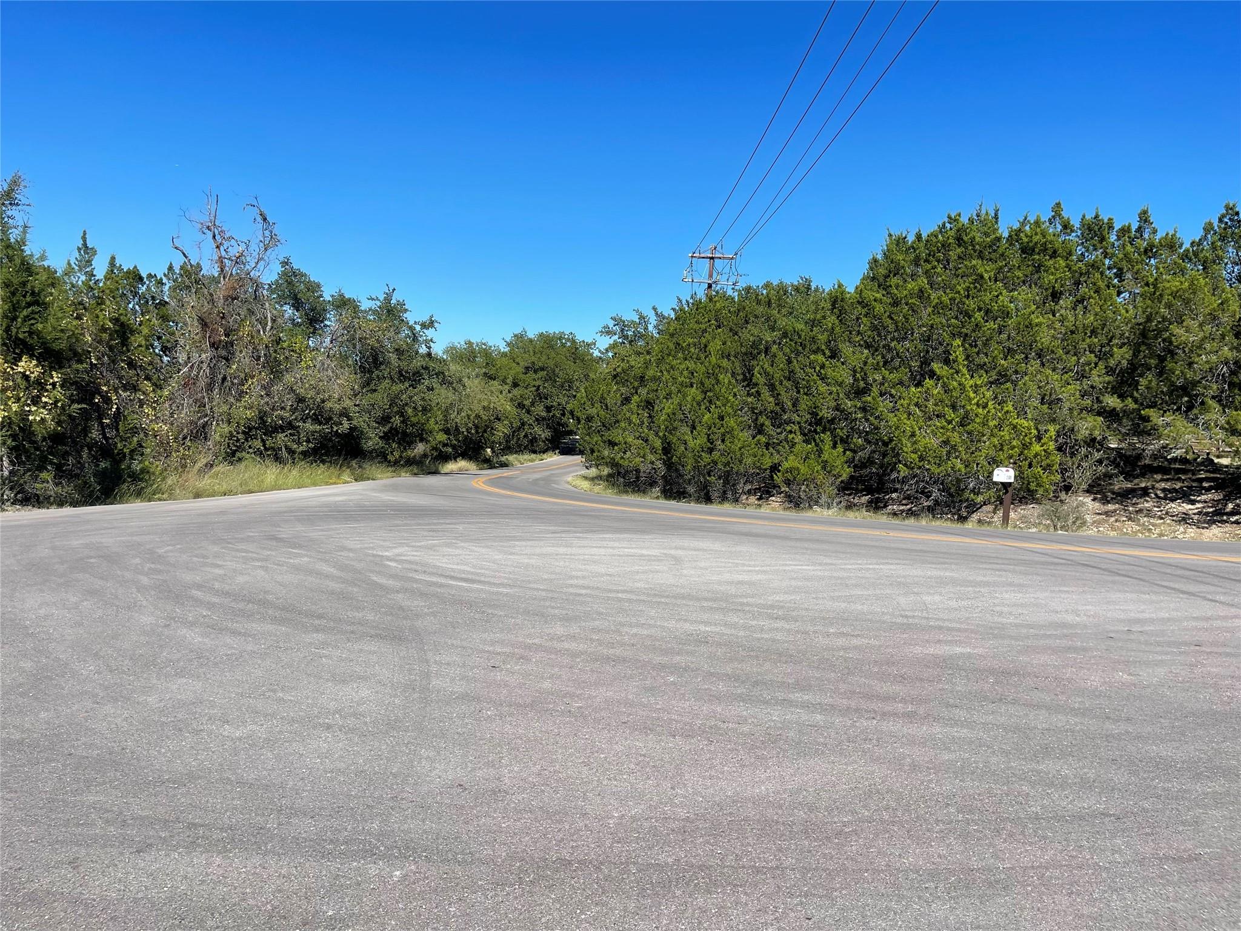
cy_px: 466
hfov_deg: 69.4
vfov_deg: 54.9
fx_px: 896
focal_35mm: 25
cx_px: 620
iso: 32
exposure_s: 1/3663
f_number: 1.6
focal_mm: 5.1
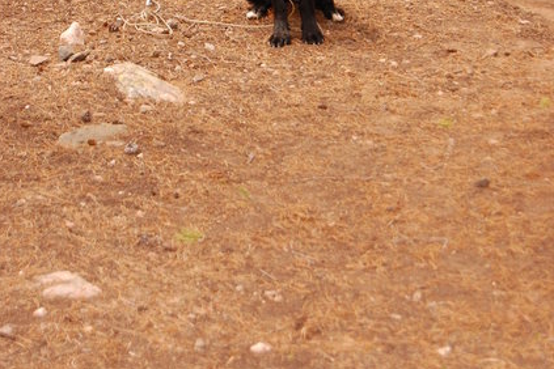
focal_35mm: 125
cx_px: 278
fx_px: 1920
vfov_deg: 10.9
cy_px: 18
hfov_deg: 16.4
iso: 400
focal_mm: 55
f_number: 5.6
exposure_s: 1/250
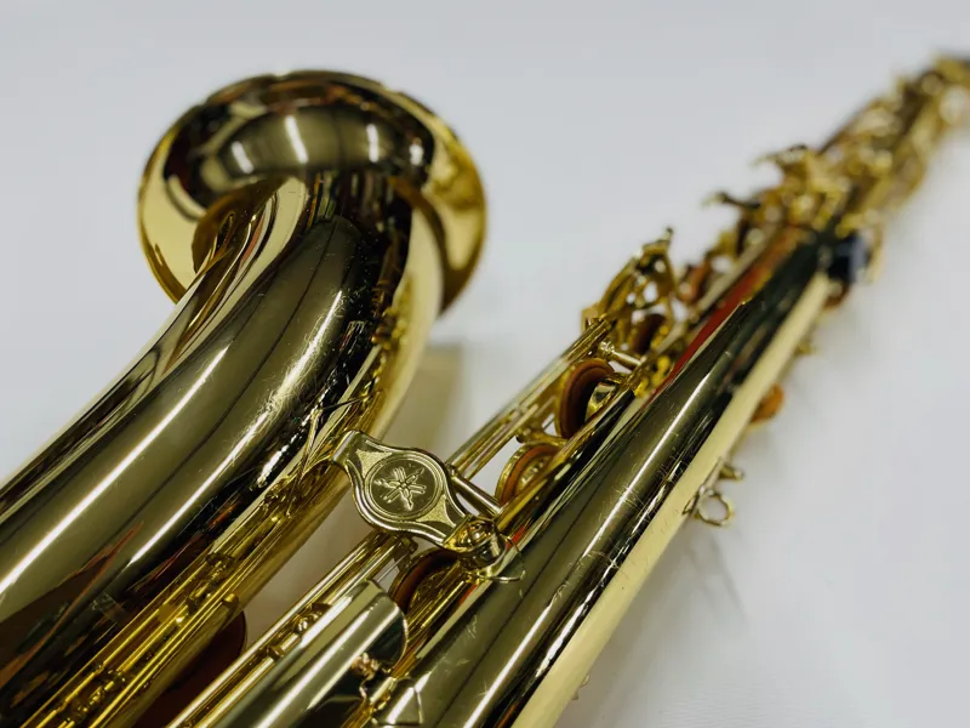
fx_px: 729
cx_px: 485
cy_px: 364
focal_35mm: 26
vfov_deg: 53.1
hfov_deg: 67.3
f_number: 1.6
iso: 80
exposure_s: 1/100
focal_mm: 5.1
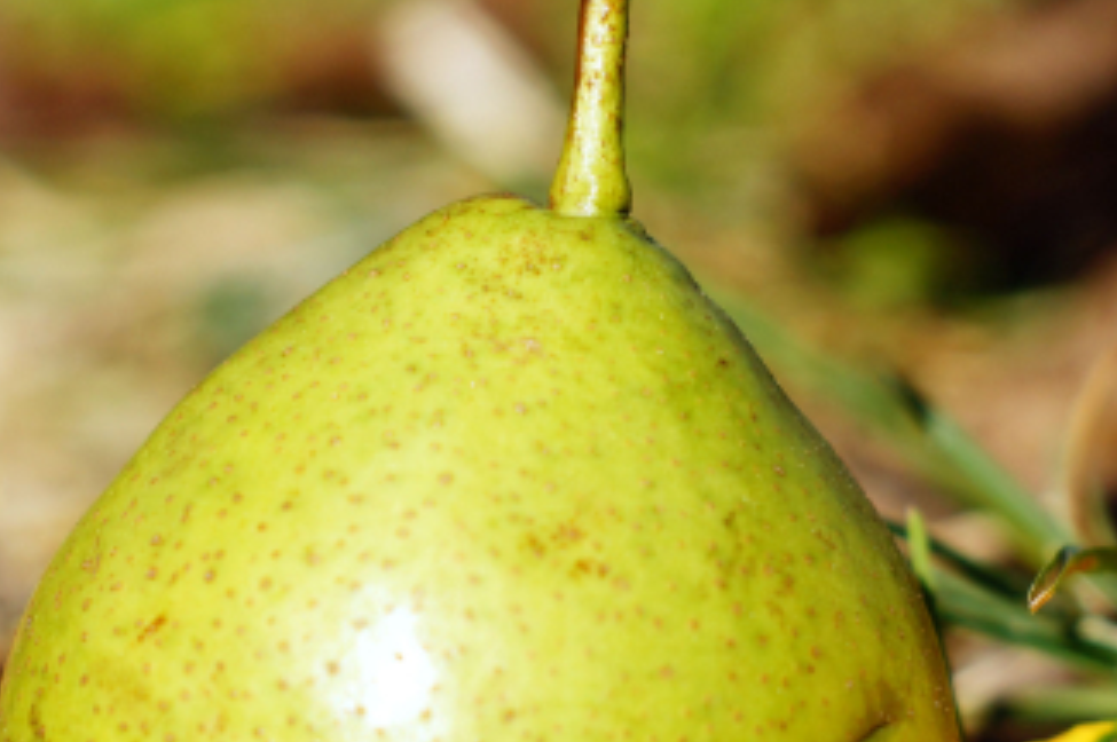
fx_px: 6447
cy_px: 302
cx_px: 285
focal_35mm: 208
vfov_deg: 6.6
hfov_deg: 9.9
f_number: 4.5
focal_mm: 50
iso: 100
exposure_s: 1/800
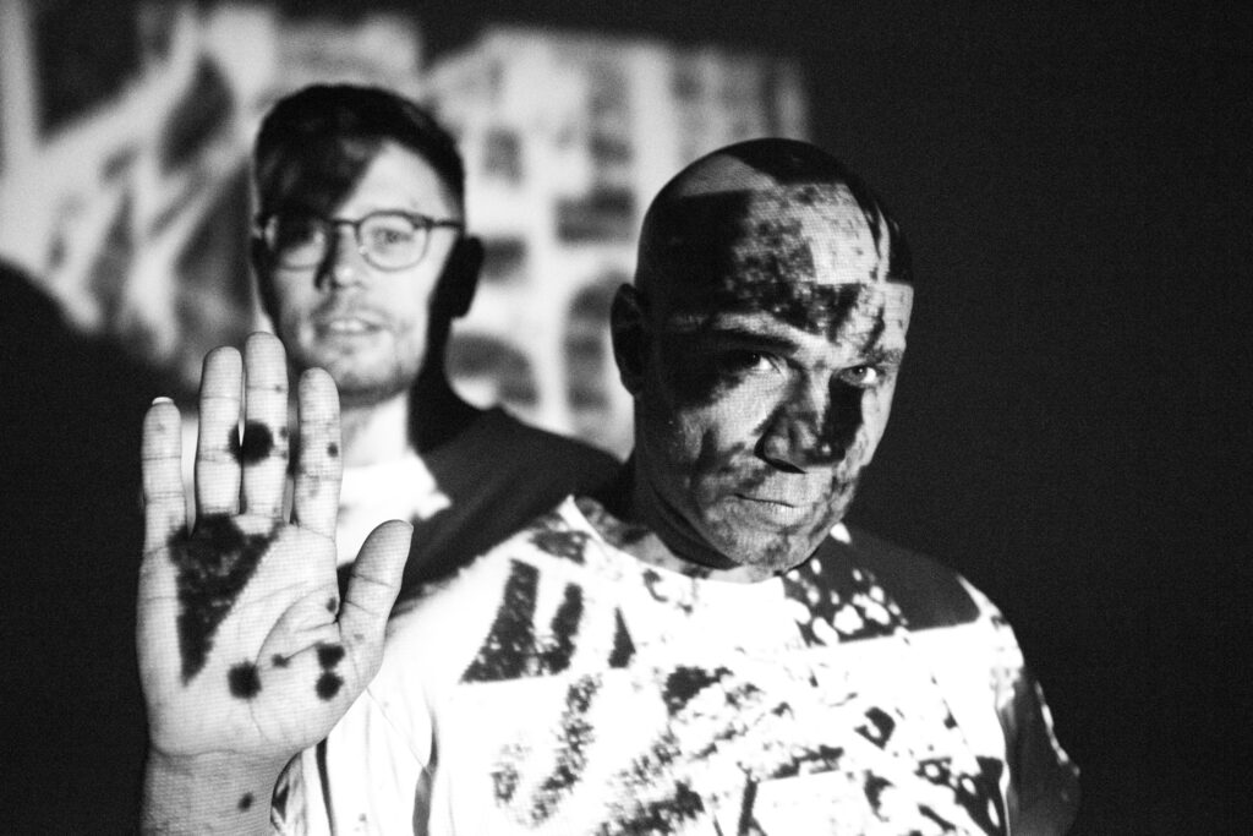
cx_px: 626
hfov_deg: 44.5
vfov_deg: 30.5
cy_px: 418
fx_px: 1532
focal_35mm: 44
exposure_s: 1/160
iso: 2500
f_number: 3.2
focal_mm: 44
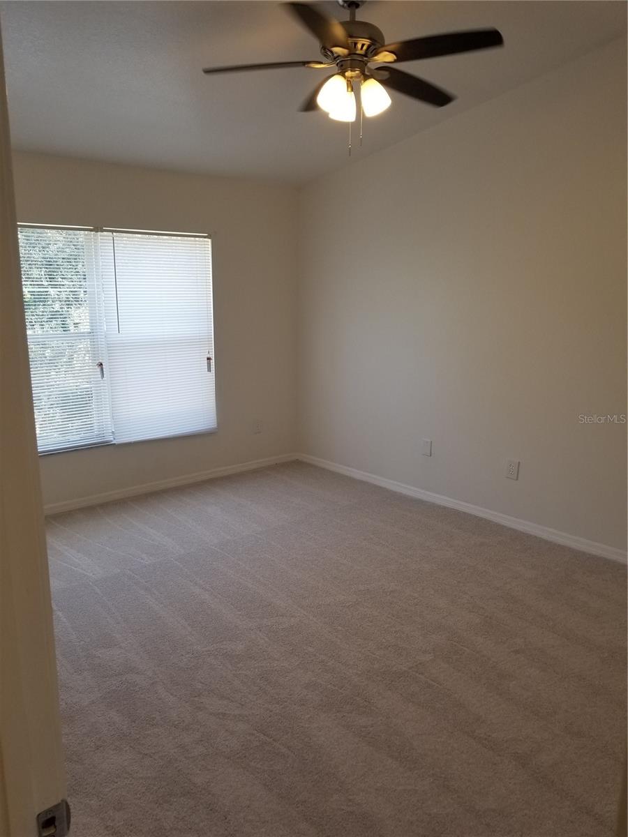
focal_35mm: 26
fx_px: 629
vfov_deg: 67.3
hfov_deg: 53.1
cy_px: 418
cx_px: 314
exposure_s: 1/120
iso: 64
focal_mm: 4.3
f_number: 1.7
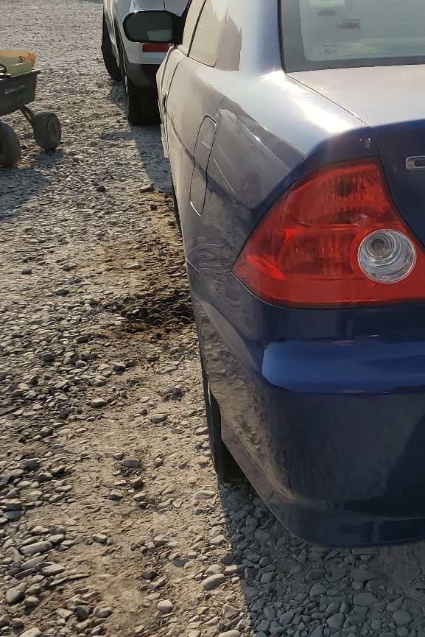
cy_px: 219
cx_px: 549
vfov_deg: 39.2
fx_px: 885
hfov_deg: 23.8
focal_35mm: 50
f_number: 1.5
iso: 50
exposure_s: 1/5000
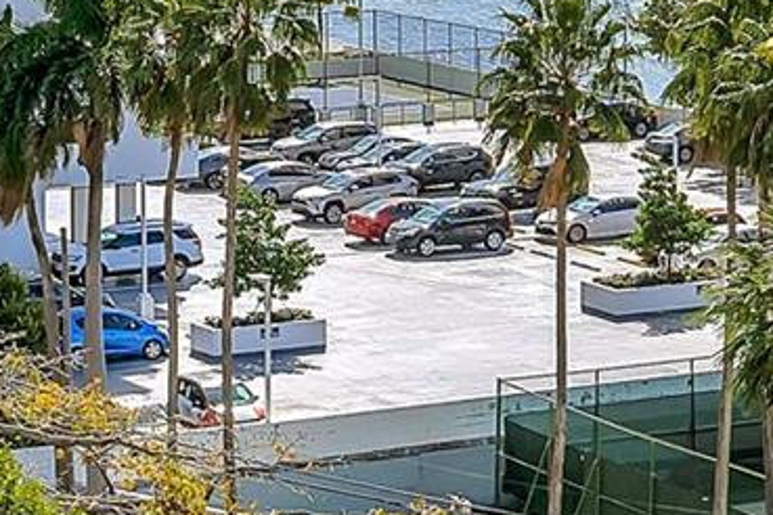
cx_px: 641
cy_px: -452
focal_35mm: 182
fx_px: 3908
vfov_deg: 7.3
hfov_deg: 11.3
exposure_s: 1/500
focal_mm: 28
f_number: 6.7
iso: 100
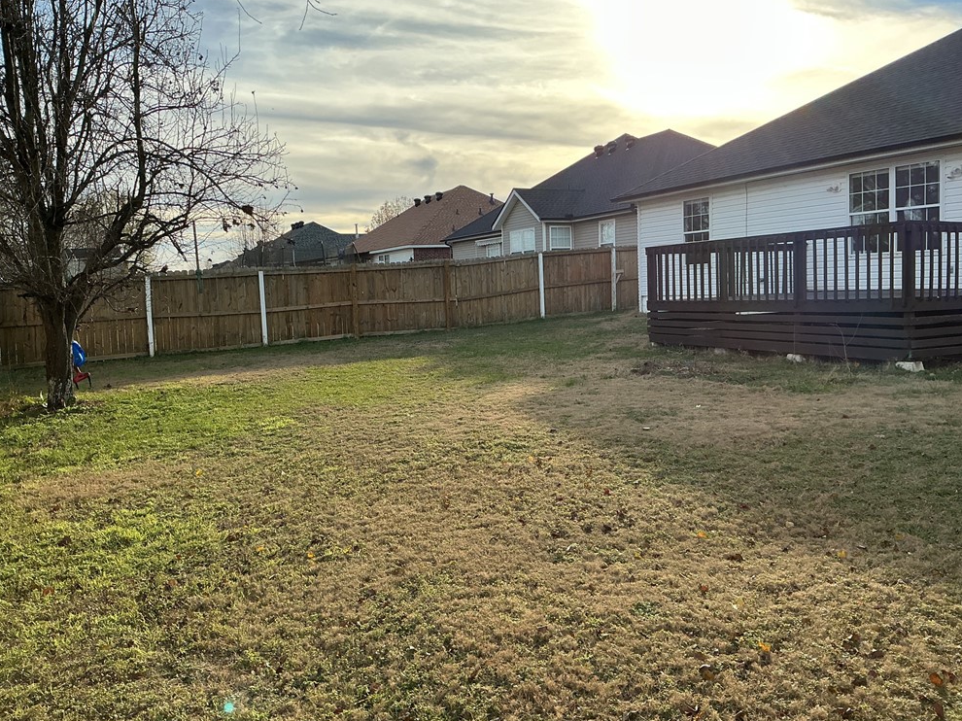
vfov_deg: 46.8
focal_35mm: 30
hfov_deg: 60.0
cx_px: 476
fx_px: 834
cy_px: 357
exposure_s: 1/1055
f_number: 1.8
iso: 25
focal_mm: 3
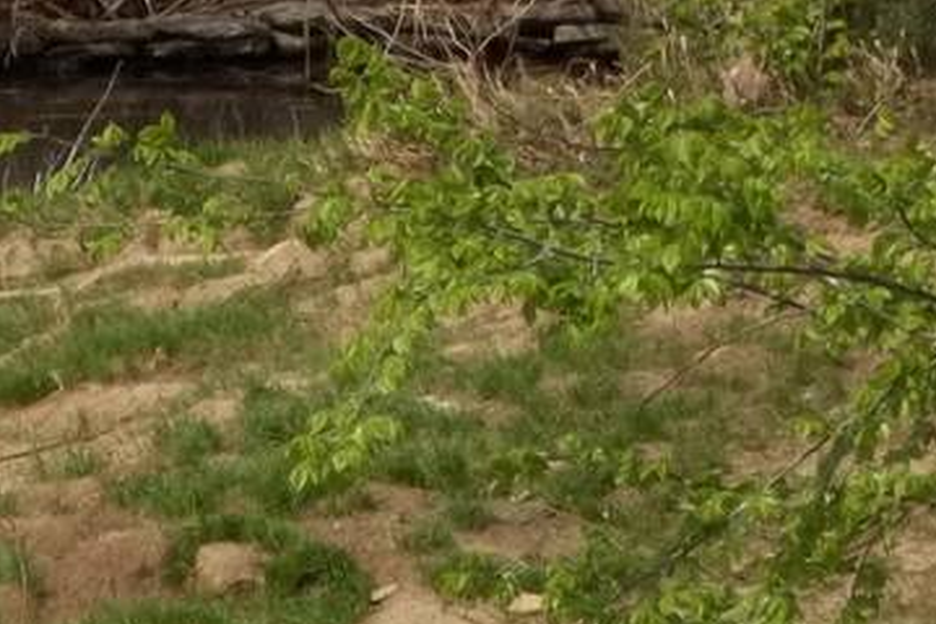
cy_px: 1534
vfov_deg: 3.1
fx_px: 11543
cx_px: -629
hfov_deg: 4.6
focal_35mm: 444
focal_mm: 17.1
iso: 64
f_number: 5.2
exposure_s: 1/320
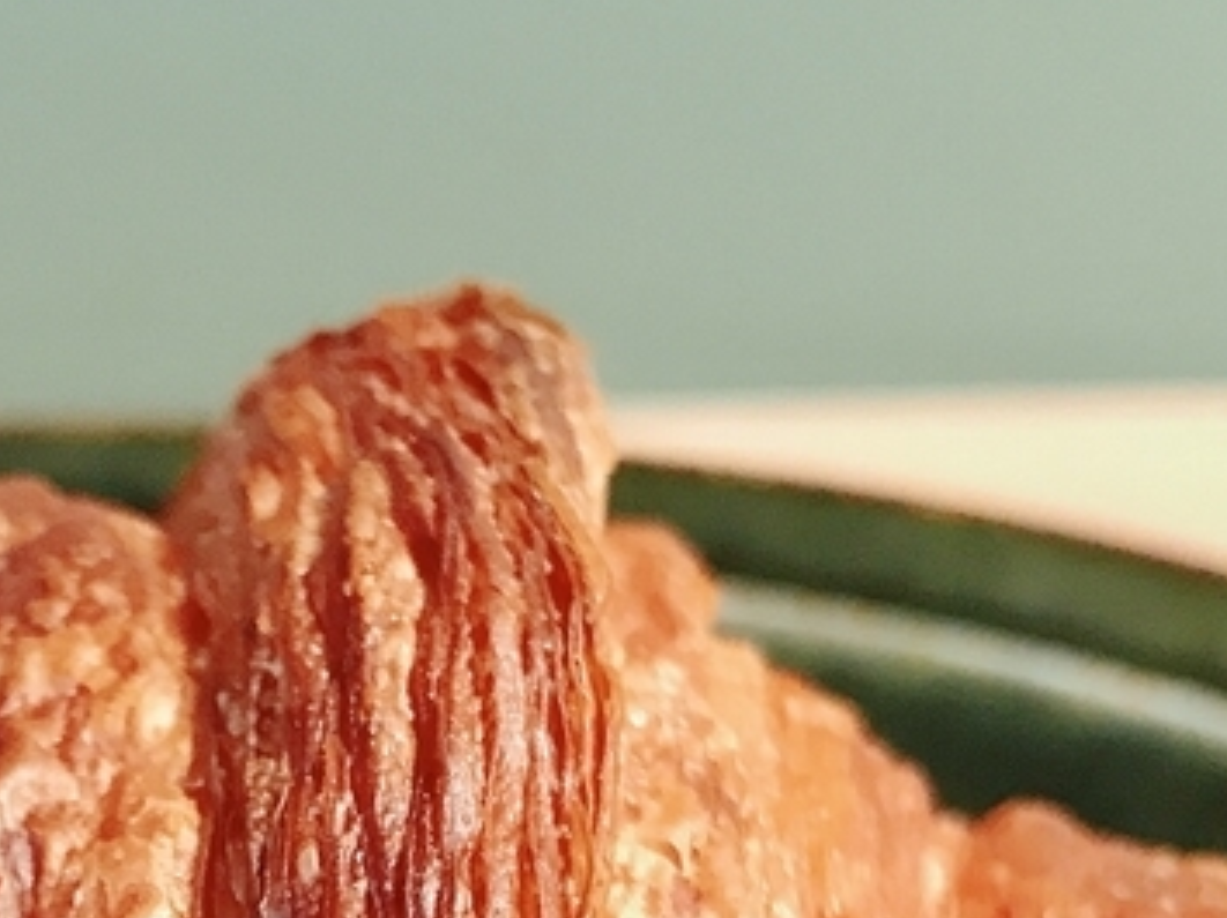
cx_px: 239
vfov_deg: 14.7
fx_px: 3365
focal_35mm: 95
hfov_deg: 20.4
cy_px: 1292
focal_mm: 3.99
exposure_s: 1/17
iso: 80
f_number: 1.8
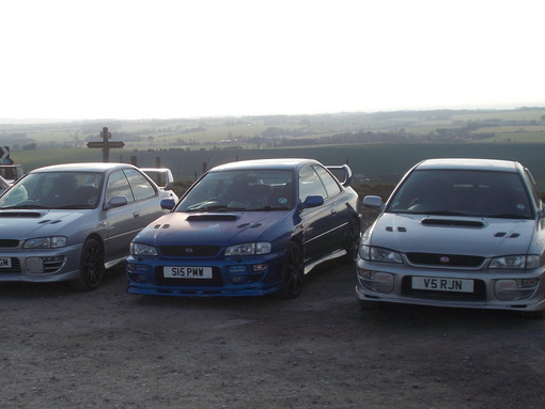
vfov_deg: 21.3
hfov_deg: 28.1
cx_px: 209
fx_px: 1087
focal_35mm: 69
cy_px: 238
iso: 80
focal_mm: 7.9
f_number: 4.2
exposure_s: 1/500
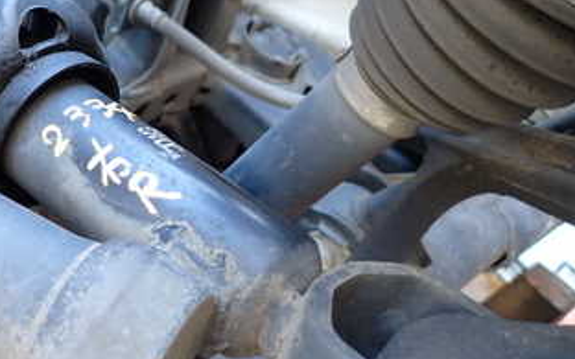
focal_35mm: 51
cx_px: 41
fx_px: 799
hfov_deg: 36.7
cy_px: 144
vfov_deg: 25.3
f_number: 2
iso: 200
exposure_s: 1/50
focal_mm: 4.5
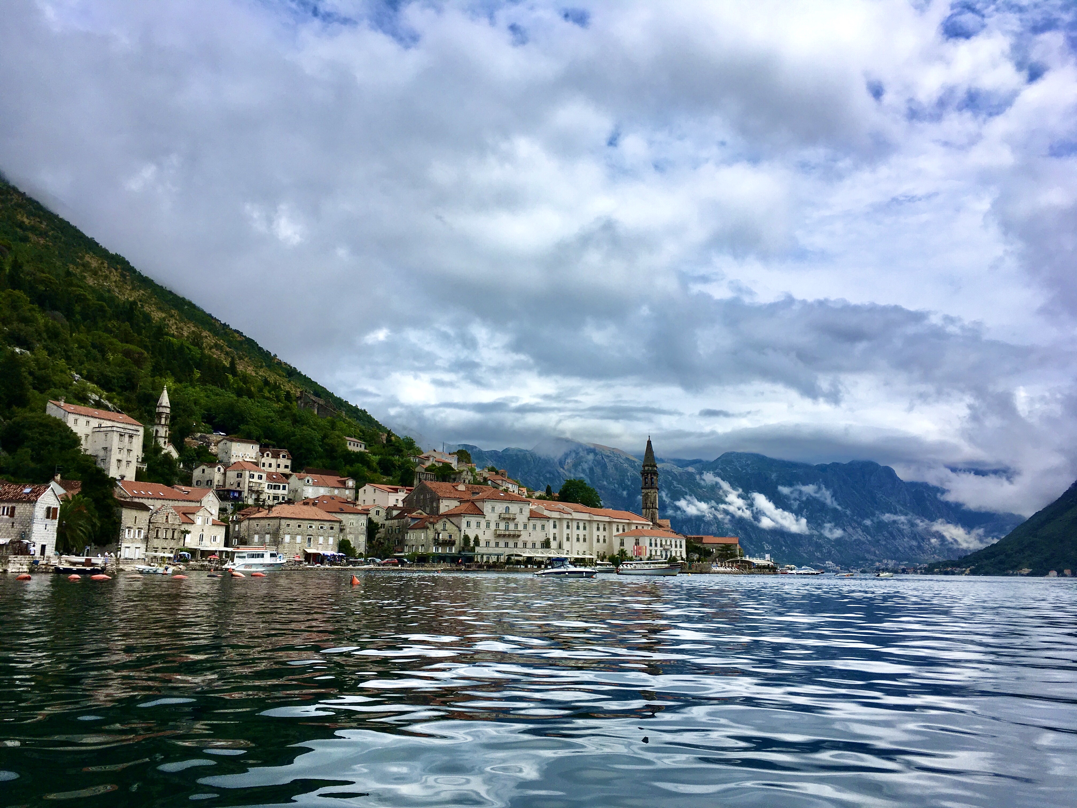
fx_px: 902
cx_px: 538
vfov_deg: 48.2
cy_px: 404
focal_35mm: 29
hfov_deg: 61.7
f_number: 2.2
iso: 25
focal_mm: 4.15
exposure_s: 1/4808
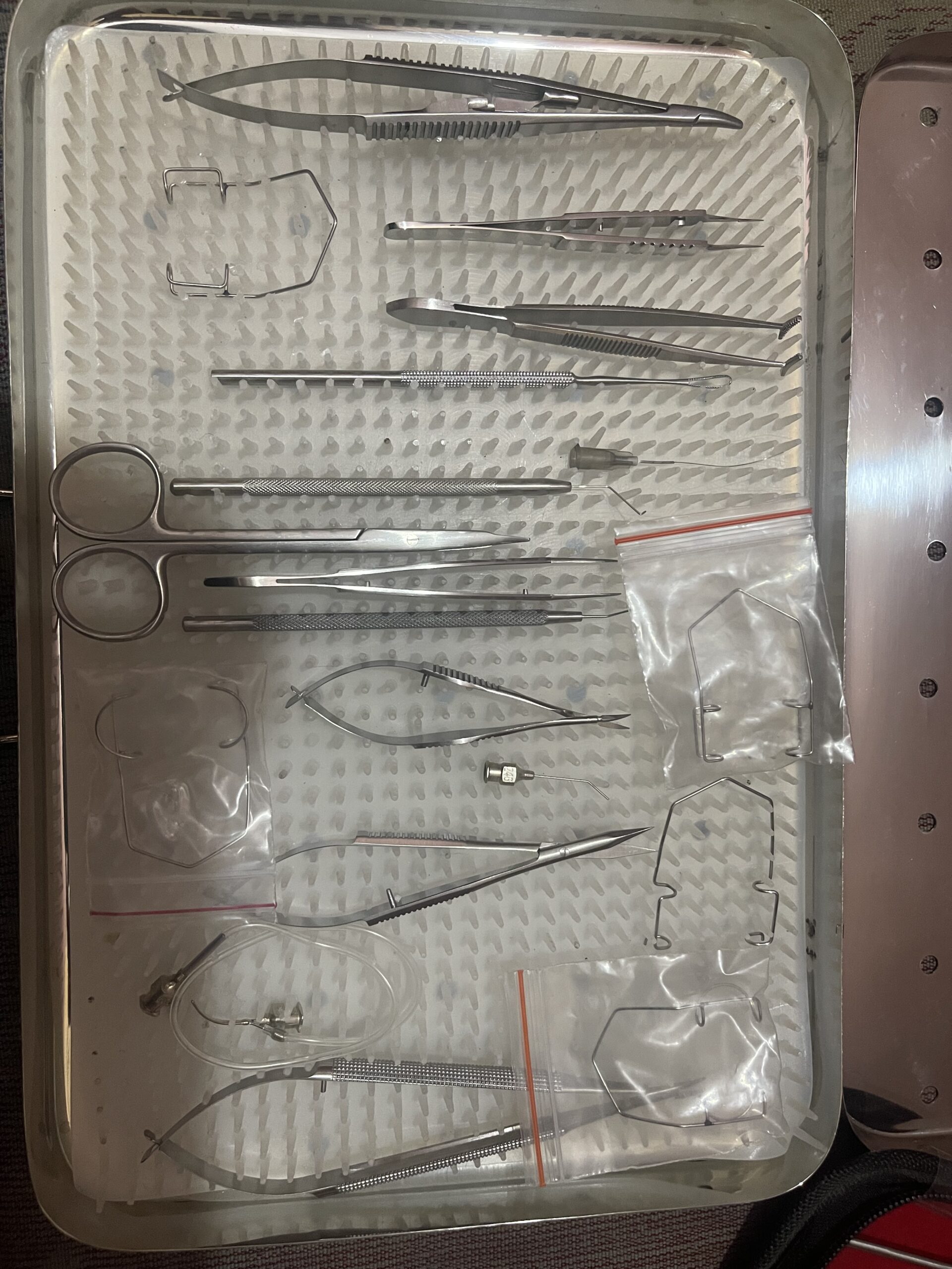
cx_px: 476
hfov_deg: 54.9
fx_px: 917
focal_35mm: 25
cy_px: 634
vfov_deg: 69.4
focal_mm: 5.1
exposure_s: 1/51
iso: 500
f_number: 1.6
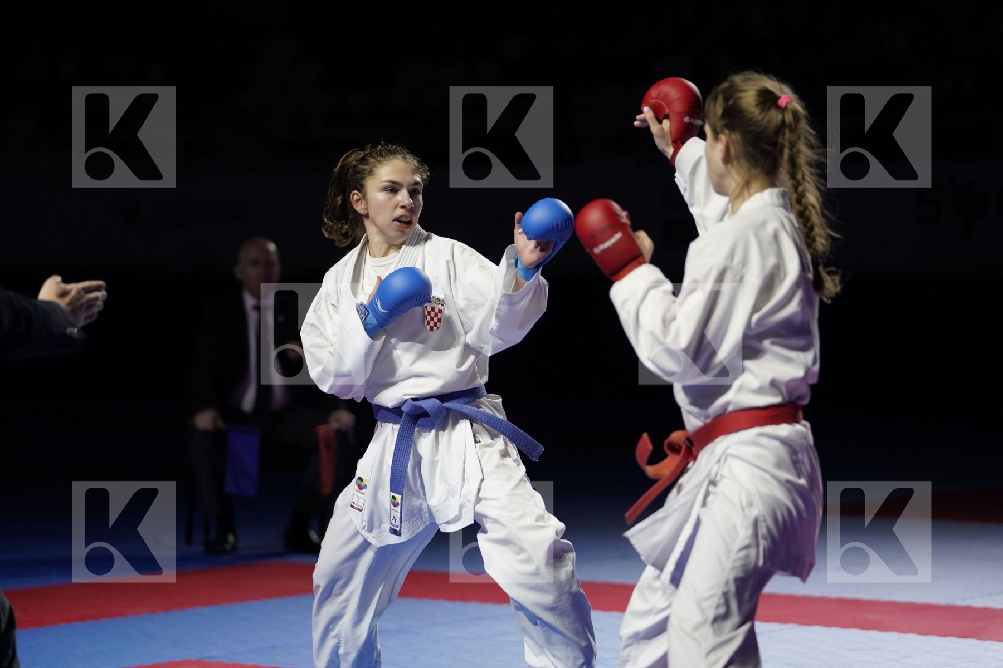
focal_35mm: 113
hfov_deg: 18.1
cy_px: 334
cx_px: 502
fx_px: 3148
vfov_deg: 12.1
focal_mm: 113
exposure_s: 1/1000
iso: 800
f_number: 2.8
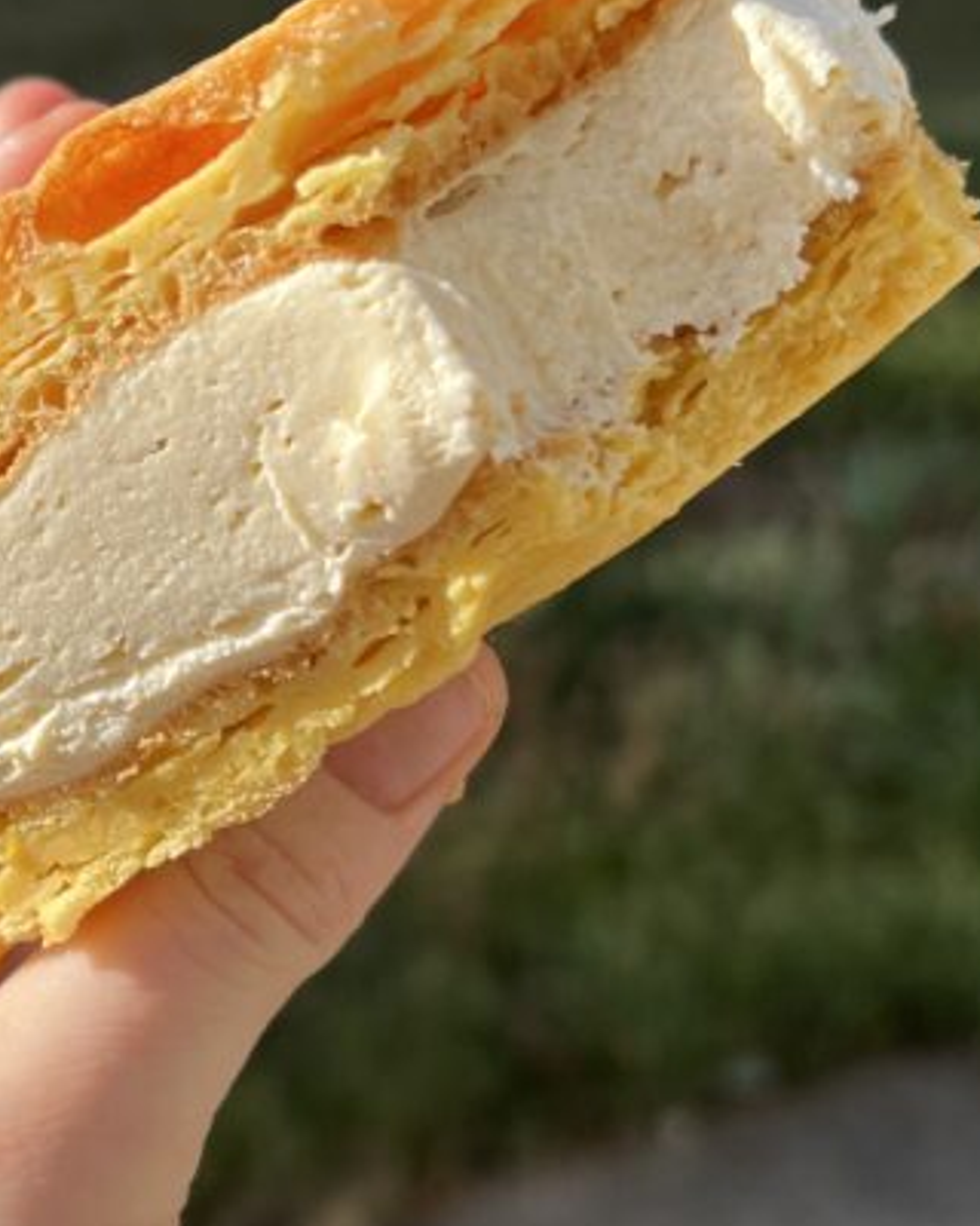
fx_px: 2357
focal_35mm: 65
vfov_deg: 29.1
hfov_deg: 23.1
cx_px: 193
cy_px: 659
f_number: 1.5
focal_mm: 5.7
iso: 50
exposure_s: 1/2208
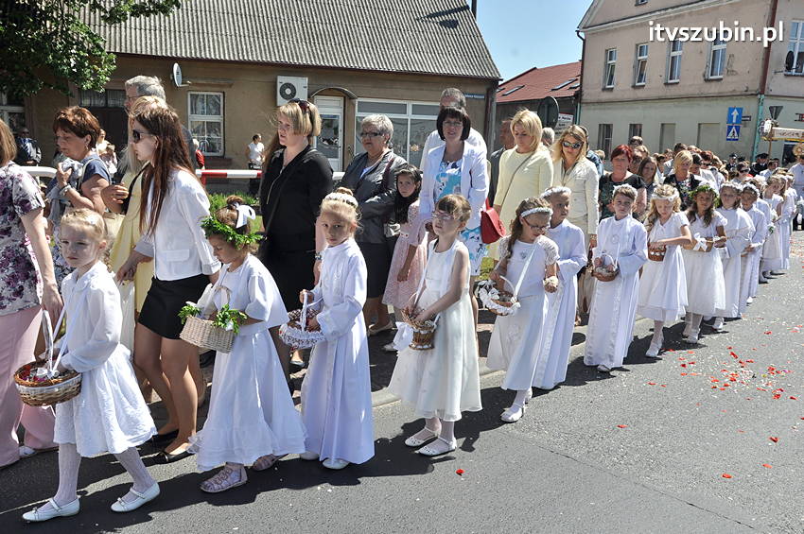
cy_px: 267
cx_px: 402
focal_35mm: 32
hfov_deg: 59.5
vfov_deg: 41.6
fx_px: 703
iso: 400
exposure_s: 1/500
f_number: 11
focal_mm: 21
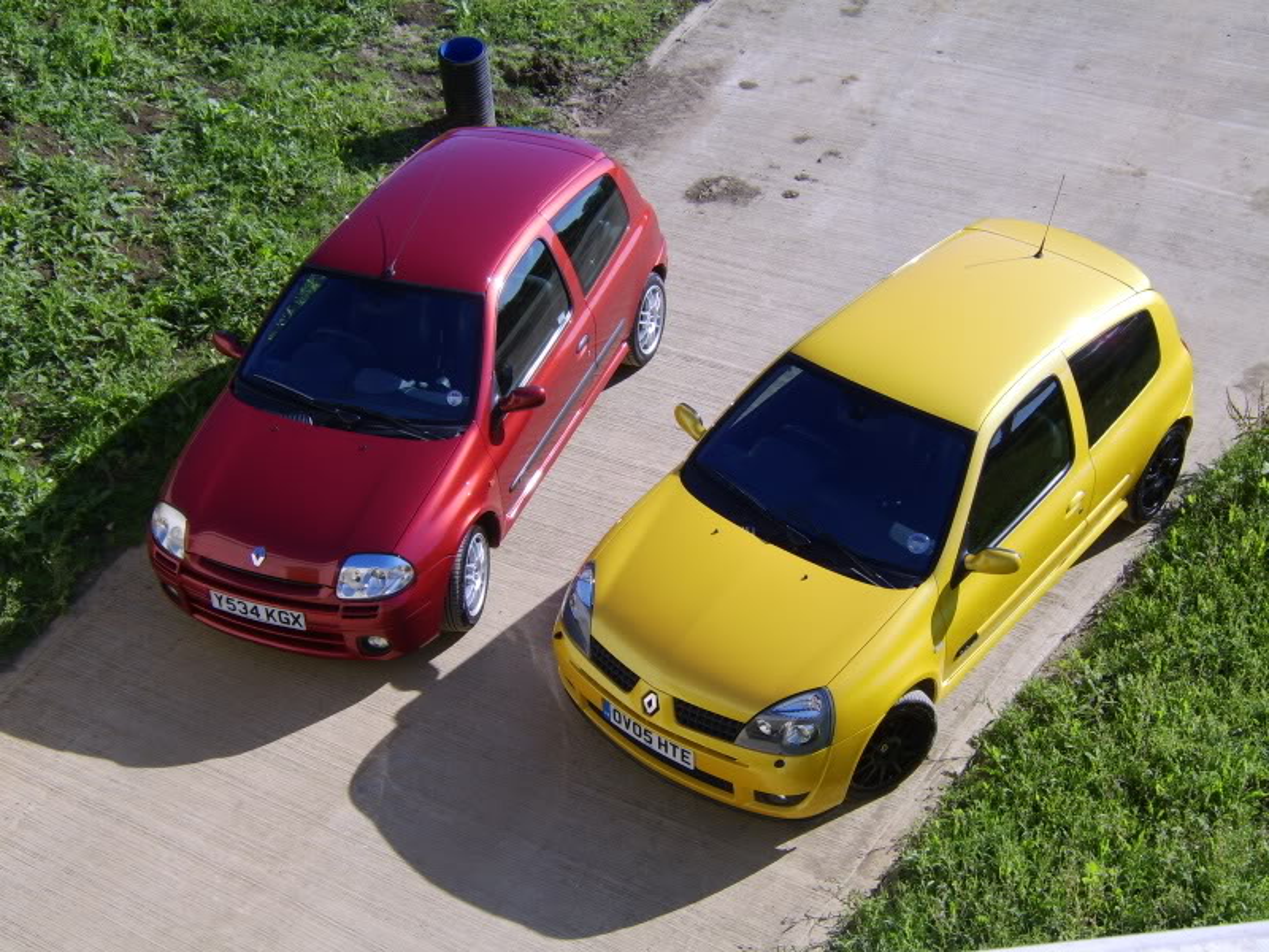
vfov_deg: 37.7
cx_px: 634
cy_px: 476
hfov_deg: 49.0
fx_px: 1393
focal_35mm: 38
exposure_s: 1/229
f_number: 5.6
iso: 71
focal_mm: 9.86
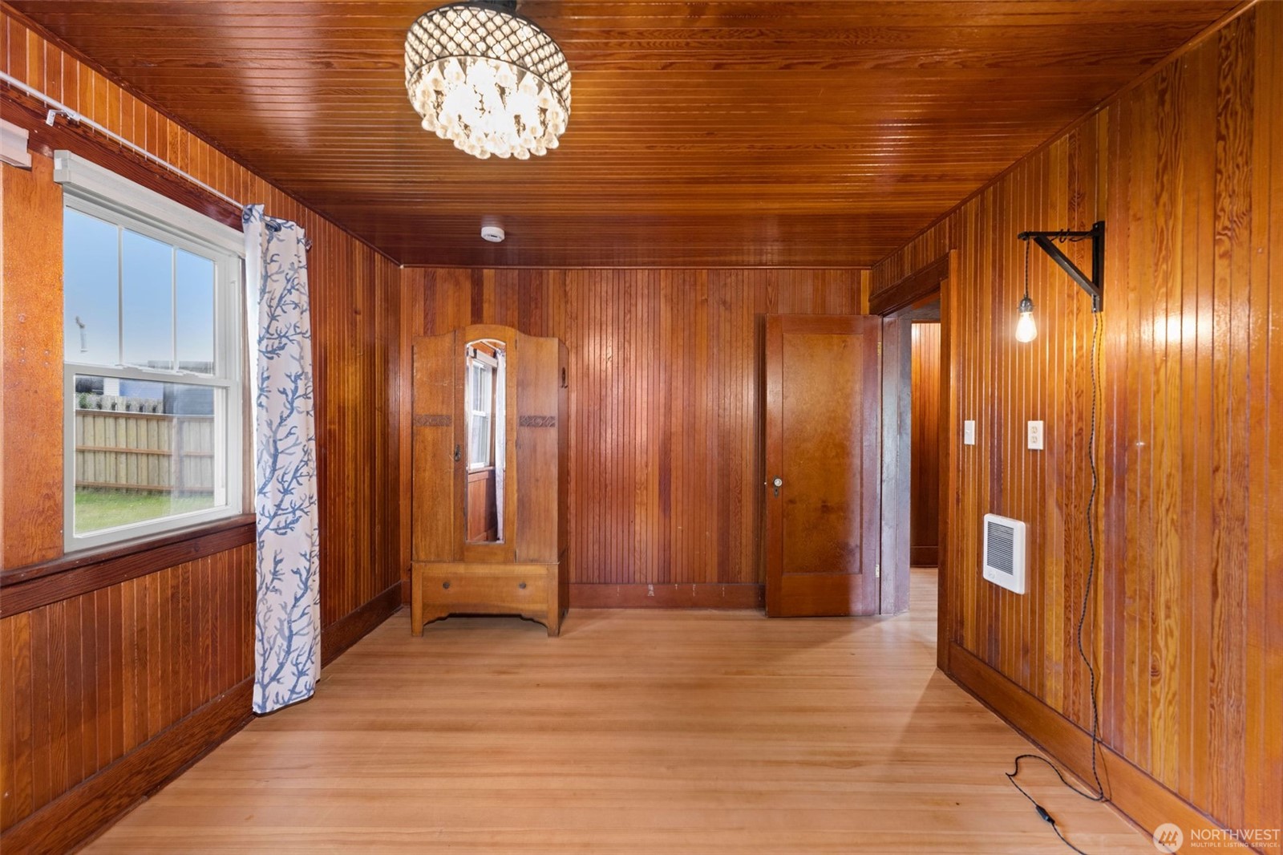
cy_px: 428
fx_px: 499
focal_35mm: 14
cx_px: 642
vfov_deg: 81.2
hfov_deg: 104.3
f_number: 5
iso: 1000
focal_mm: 14
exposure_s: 1/13
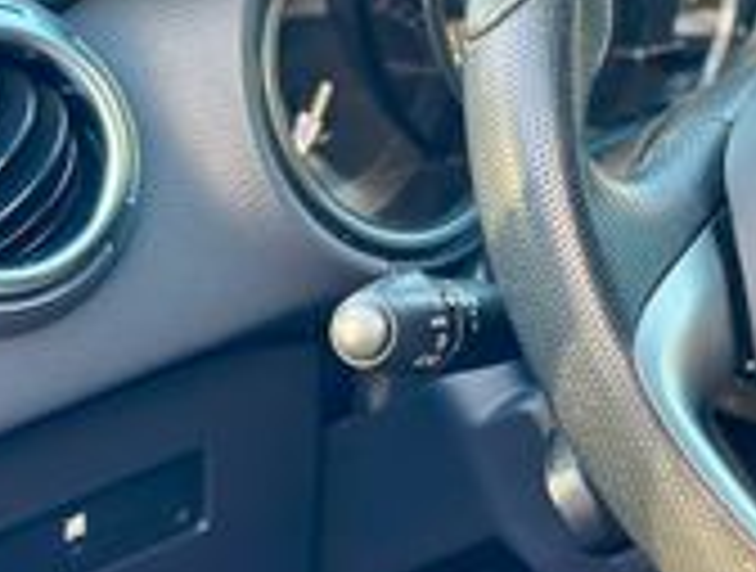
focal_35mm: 134
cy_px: 144
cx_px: 999
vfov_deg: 11.1
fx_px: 2935
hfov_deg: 14.1
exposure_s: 1/127
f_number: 1.78
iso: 125
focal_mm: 6.86
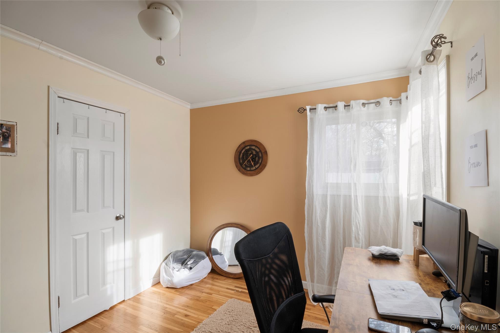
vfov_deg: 77.3
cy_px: 166
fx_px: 208
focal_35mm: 15
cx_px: 250
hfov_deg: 100.4
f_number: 11
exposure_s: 1/2
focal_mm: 10
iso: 100
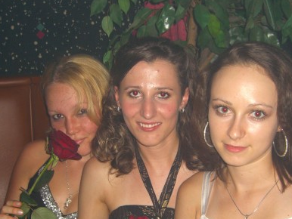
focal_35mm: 59
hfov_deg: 32.6
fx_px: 498
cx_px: 166
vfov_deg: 24.6
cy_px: 162
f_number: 2.8
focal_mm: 7.9
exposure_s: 1/60
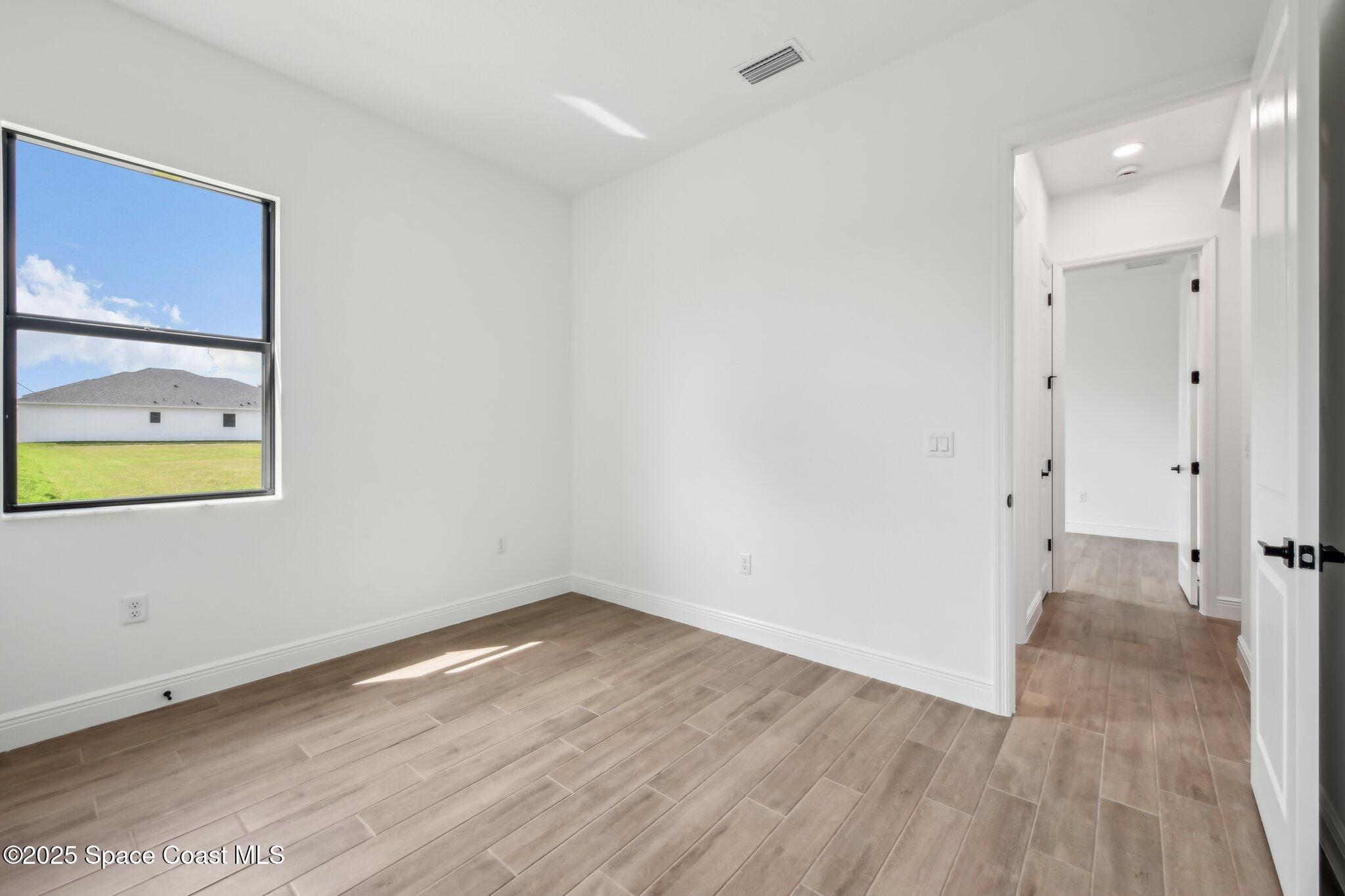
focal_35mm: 14
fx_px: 523
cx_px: 672
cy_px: 448
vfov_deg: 81.2
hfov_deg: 104.3
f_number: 8
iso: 400
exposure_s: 1/50
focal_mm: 14
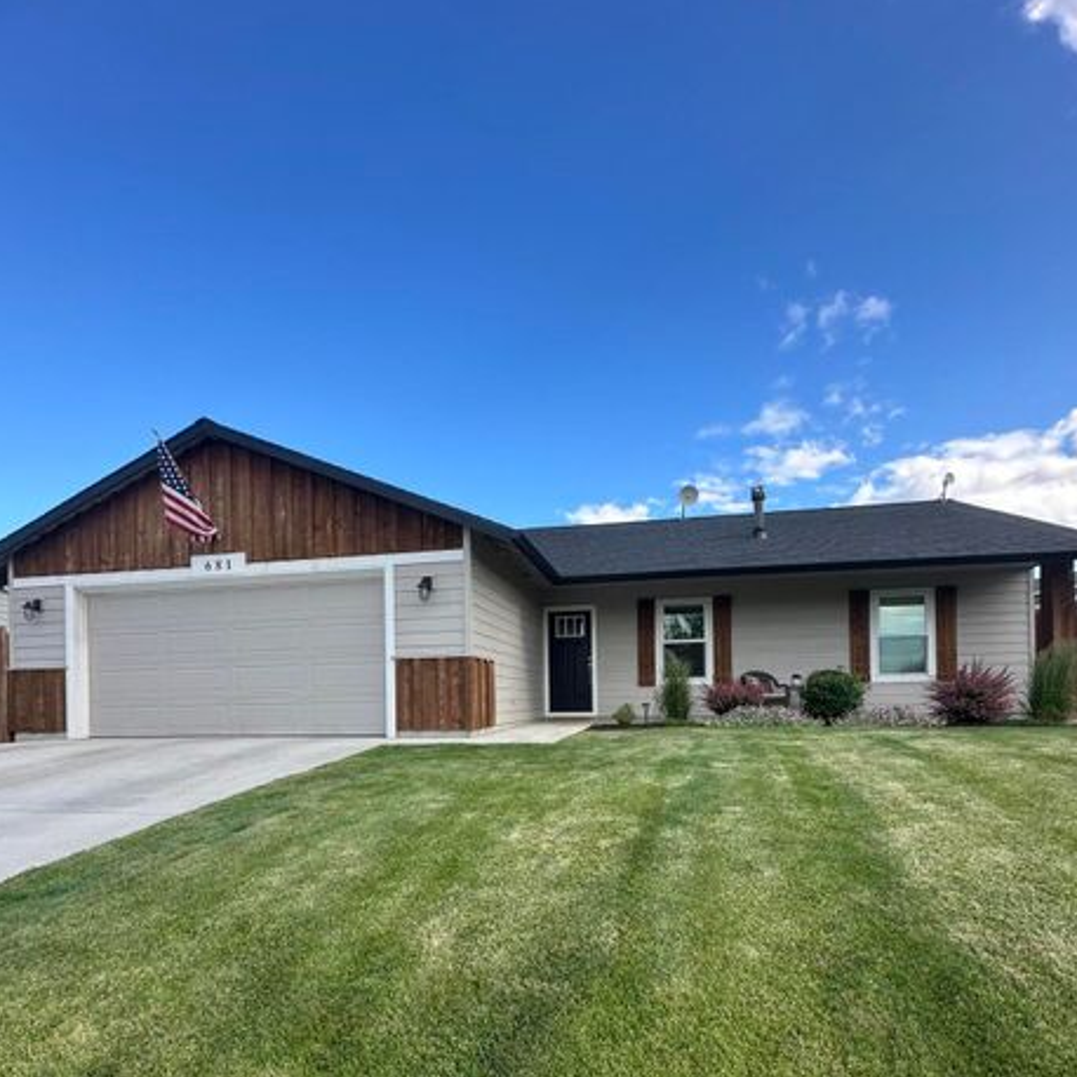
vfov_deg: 78.7
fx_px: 634
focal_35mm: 18
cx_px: 538
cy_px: 697
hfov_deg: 80.7
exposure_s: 1/556
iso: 40
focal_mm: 2.22
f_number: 2.2
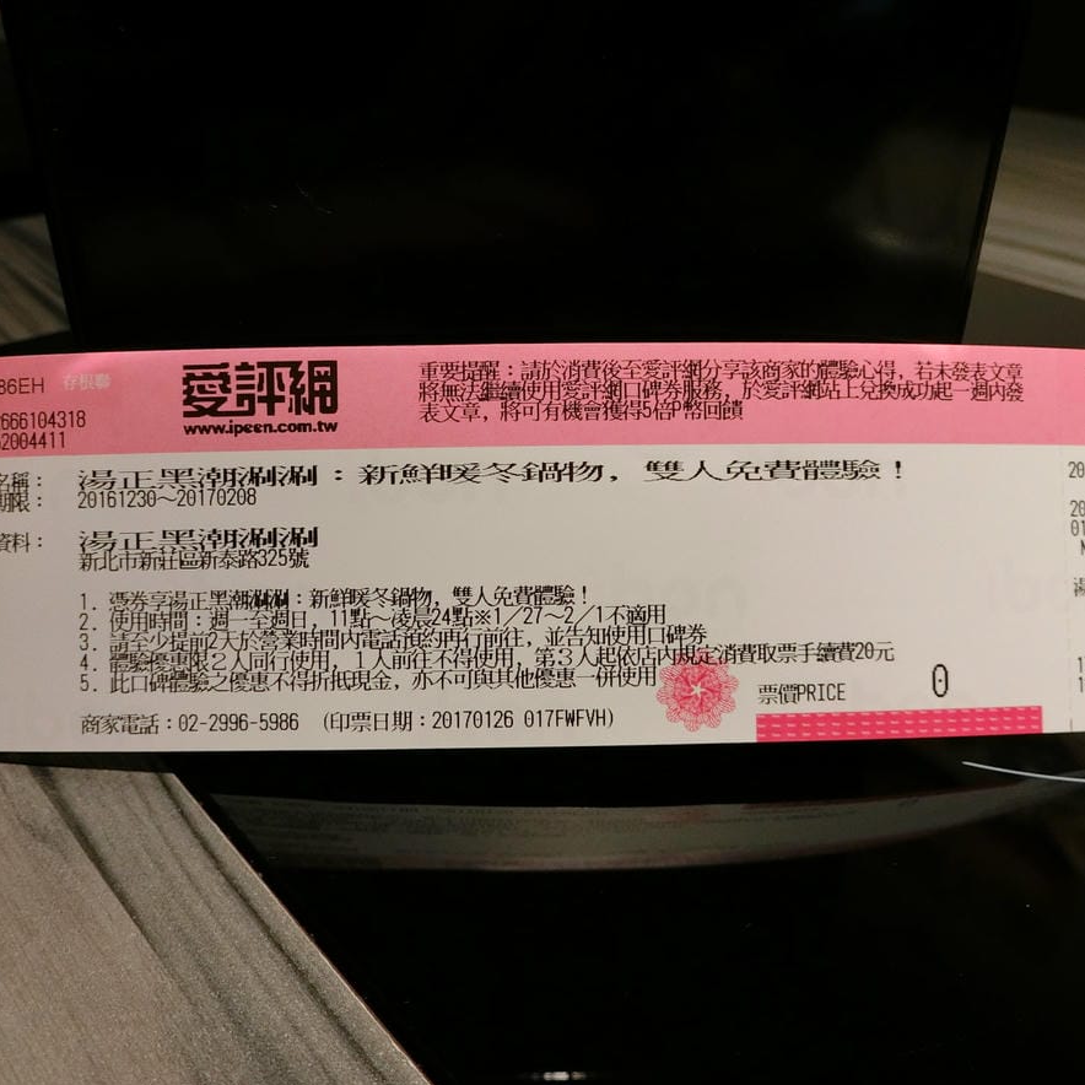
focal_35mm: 30
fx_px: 1064
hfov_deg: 54.0
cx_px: 554
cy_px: 542
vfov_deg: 54.0
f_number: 2.8
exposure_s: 1/125
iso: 250
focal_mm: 5.4
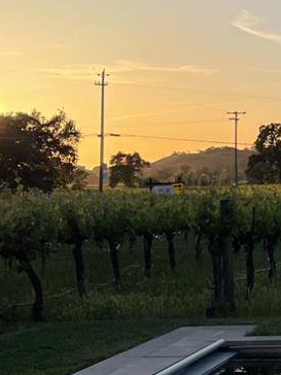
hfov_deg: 13.3
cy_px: 167
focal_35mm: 103
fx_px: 1115
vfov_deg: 19.1
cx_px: 462
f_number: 1.6
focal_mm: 5.1
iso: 32
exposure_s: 1/2336
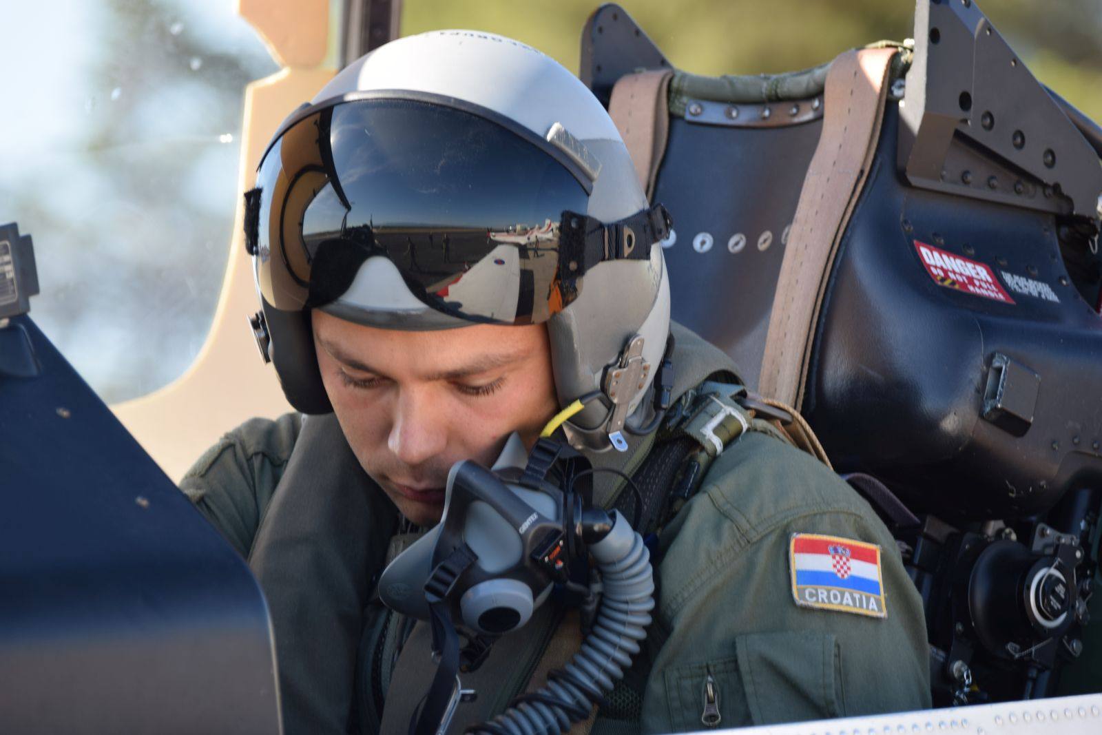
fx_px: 11020
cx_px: 551
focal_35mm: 360
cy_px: 368
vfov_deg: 3.8
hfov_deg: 5.7
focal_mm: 240
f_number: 5.6
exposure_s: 1/125
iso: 100
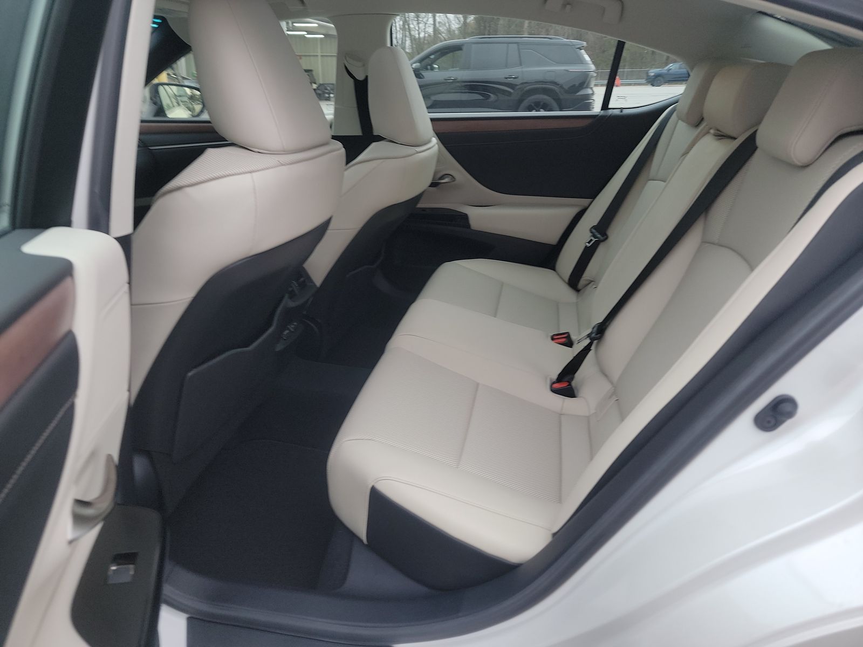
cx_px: 432
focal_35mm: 24
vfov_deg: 56.8
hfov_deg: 71.6
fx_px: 598
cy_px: 324
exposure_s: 1/59
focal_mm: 6.7
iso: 148
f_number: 1.8
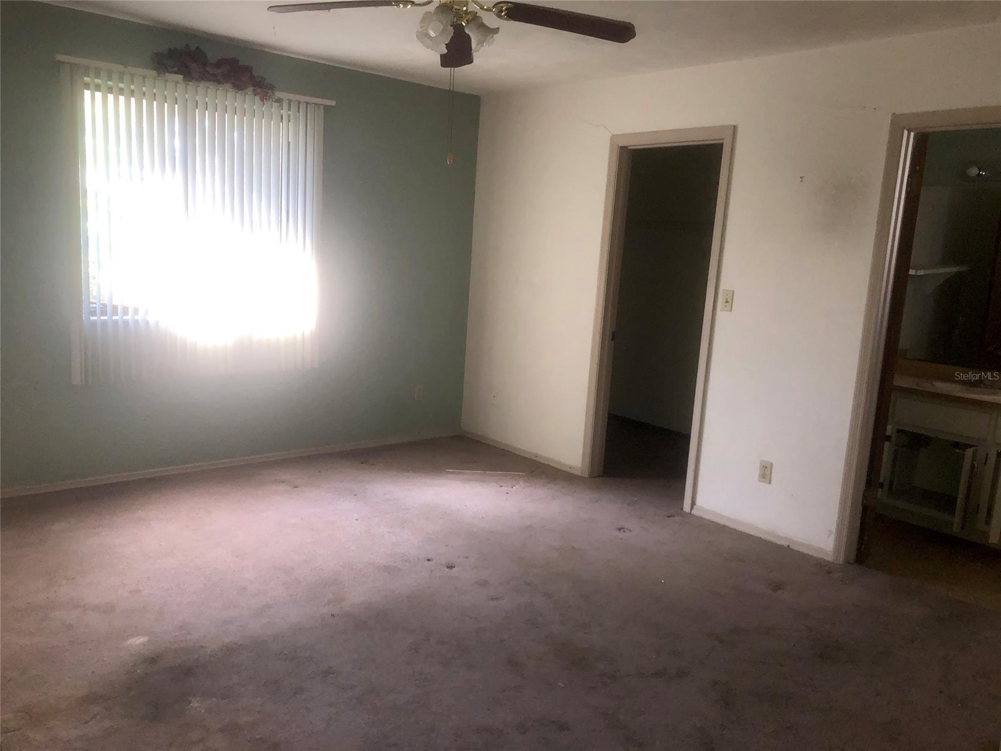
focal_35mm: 28
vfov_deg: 49.7
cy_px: 376
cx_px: 500
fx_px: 810
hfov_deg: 63.4
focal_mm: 3.99
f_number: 1.8
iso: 80
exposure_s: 1/90
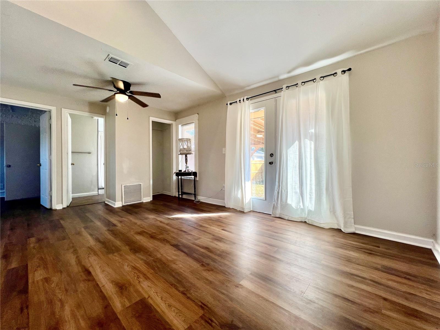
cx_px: 220
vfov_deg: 89.9
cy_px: 165
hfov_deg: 106.2
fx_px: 165
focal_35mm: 13
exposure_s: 1/131
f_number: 1.8
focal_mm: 1.57
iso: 32
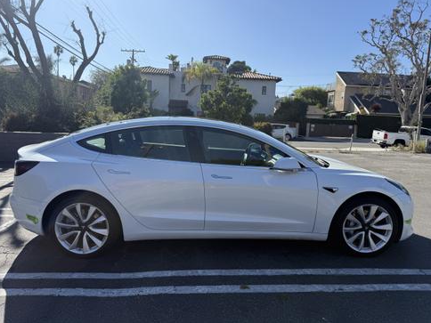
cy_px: 158
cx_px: 222
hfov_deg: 69.4
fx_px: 311
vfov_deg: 54.9
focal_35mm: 25
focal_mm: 6.76
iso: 100
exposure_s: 1/4975
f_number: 1.78
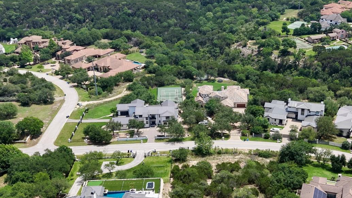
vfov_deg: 23.0
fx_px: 485
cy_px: 116
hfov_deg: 39.6
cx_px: 218
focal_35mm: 52
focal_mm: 8.67
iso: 200
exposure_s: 1/5000
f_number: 1.8
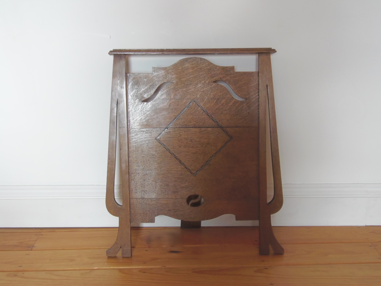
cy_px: 143
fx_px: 462
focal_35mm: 42
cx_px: 190
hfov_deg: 44.8
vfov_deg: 34.3
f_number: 3.6
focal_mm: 7.8
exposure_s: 1/30
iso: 200
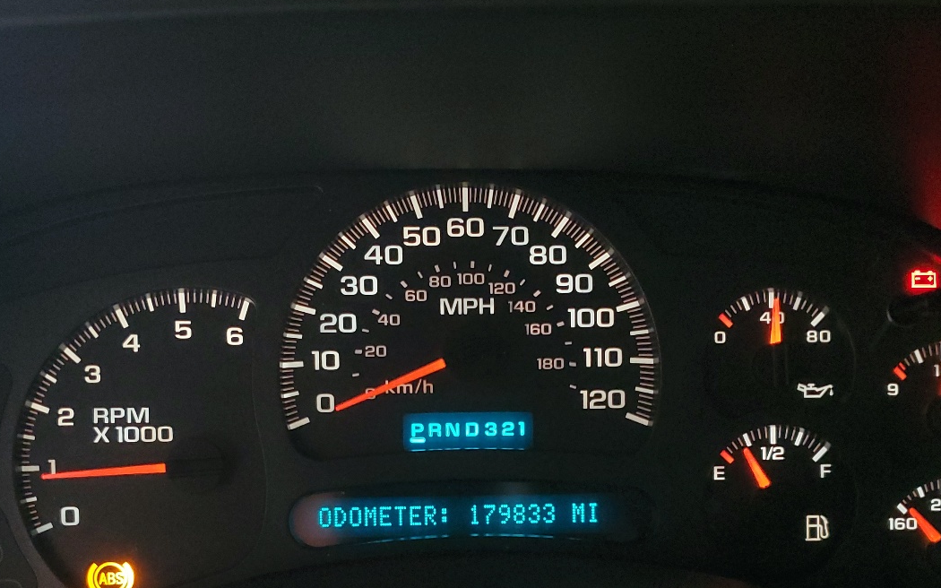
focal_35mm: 42
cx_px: 467
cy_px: 503
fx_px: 1077
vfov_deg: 29.5
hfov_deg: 47.2
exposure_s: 1/33
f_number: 1.5
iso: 296
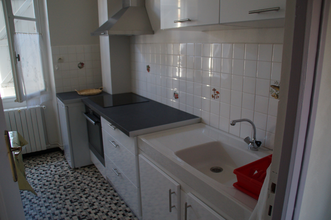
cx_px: 166
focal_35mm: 27
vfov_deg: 47.8
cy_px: 110
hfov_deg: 67.4
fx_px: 248
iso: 1000
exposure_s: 1/60
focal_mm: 18
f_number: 4
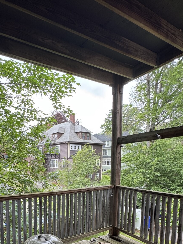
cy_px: 177
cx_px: 56
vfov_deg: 65.9
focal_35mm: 25
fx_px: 176
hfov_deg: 53.4
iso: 50
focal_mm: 2.22
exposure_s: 1/99
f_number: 2.2
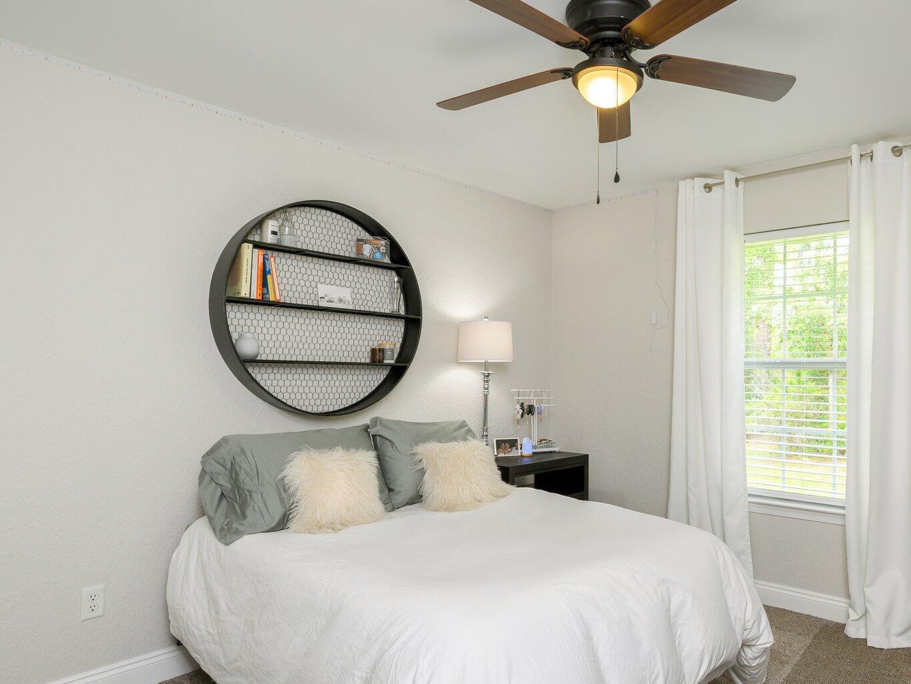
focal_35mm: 23
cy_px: 418
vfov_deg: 58.3
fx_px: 605
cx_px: 576
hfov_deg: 72.5
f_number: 9
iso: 320
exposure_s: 1/30
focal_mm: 16
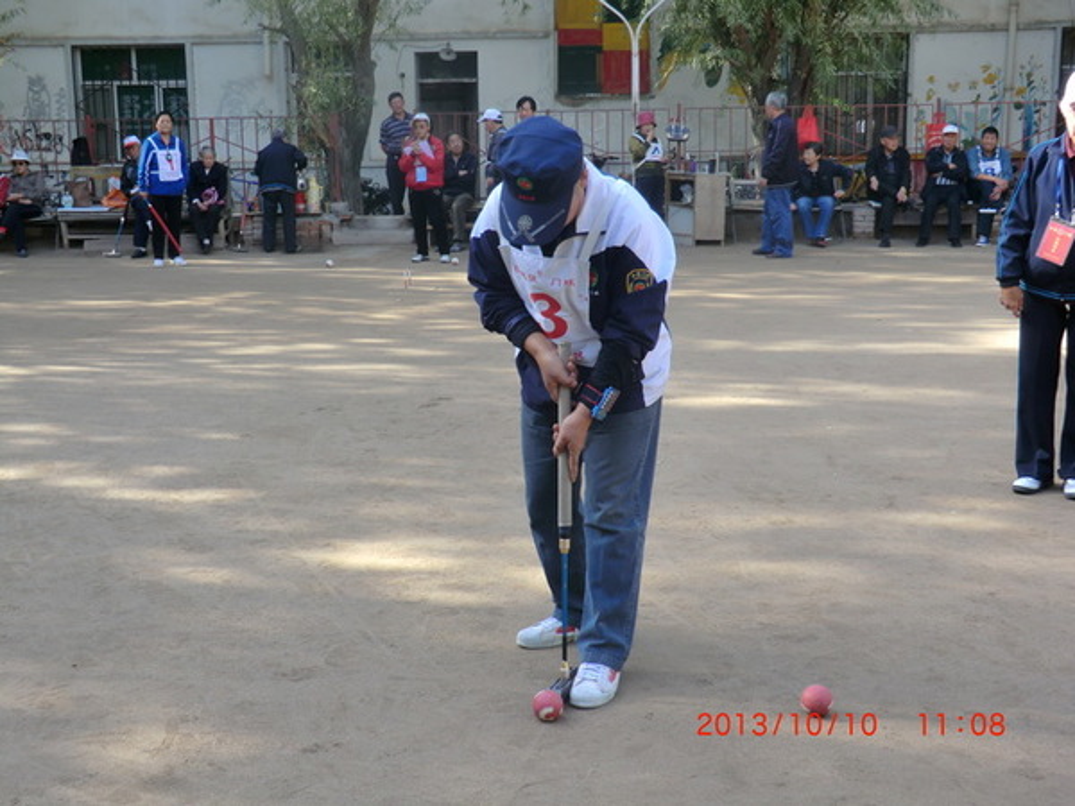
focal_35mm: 47
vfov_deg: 30.9
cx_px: 538
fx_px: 1460
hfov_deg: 40.4
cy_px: 403
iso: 64
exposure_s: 1/100
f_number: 4
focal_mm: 8.4
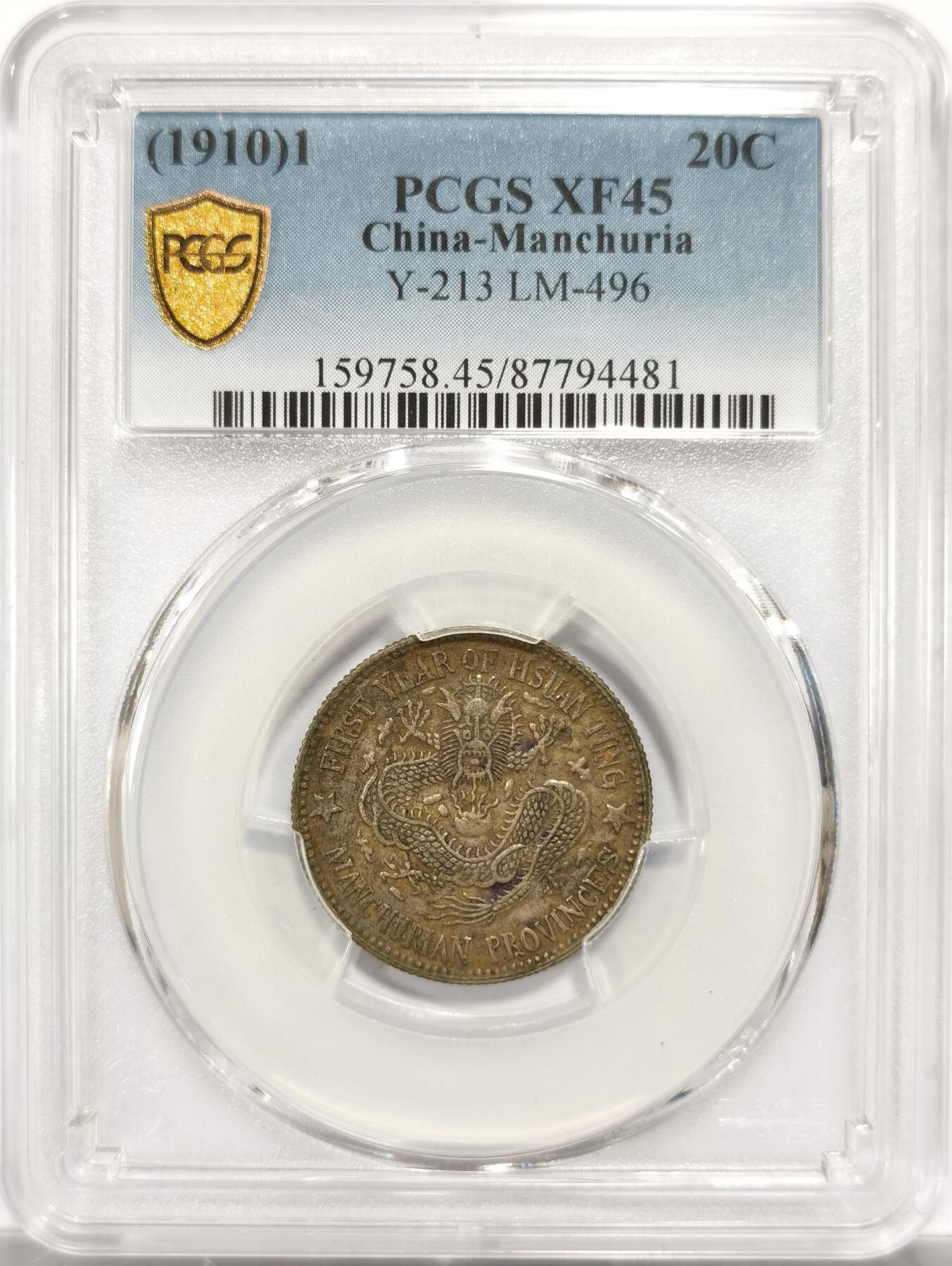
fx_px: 1977
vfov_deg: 35.5
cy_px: 633
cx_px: 476
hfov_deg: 27.1
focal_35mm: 54
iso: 160
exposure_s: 1/100
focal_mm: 5.56
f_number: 16
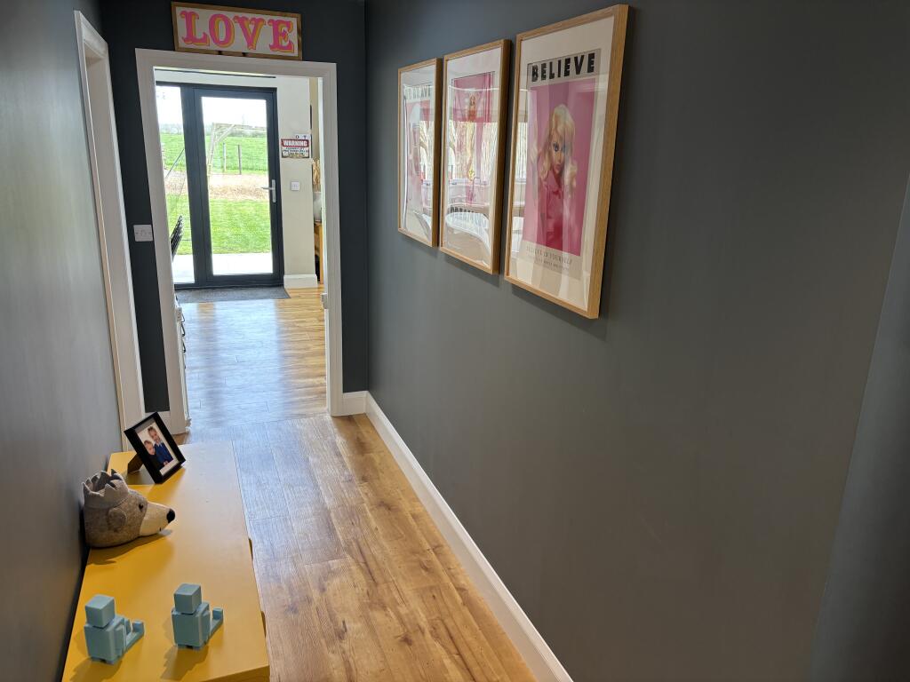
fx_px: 683
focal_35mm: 26
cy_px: 341
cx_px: 455
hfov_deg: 67.3
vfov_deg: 53.1
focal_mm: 5.96
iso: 80
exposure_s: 1/100
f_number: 1.6
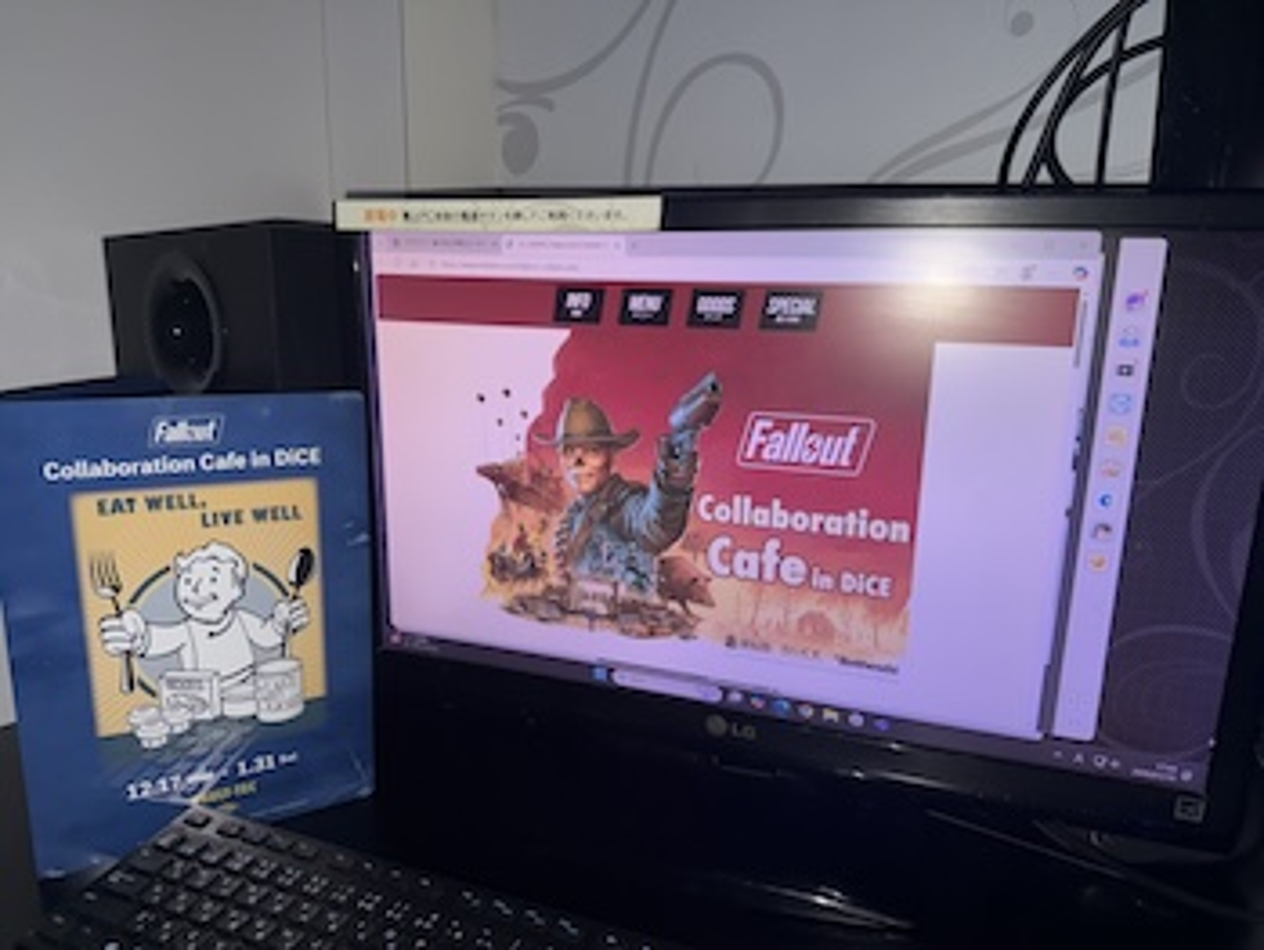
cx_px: 632
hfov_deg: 71.6
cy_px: 475
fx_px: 877
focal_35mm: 24
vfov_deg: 56.9
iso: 80
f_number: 1.78
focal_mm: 6.76
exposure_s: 1/39
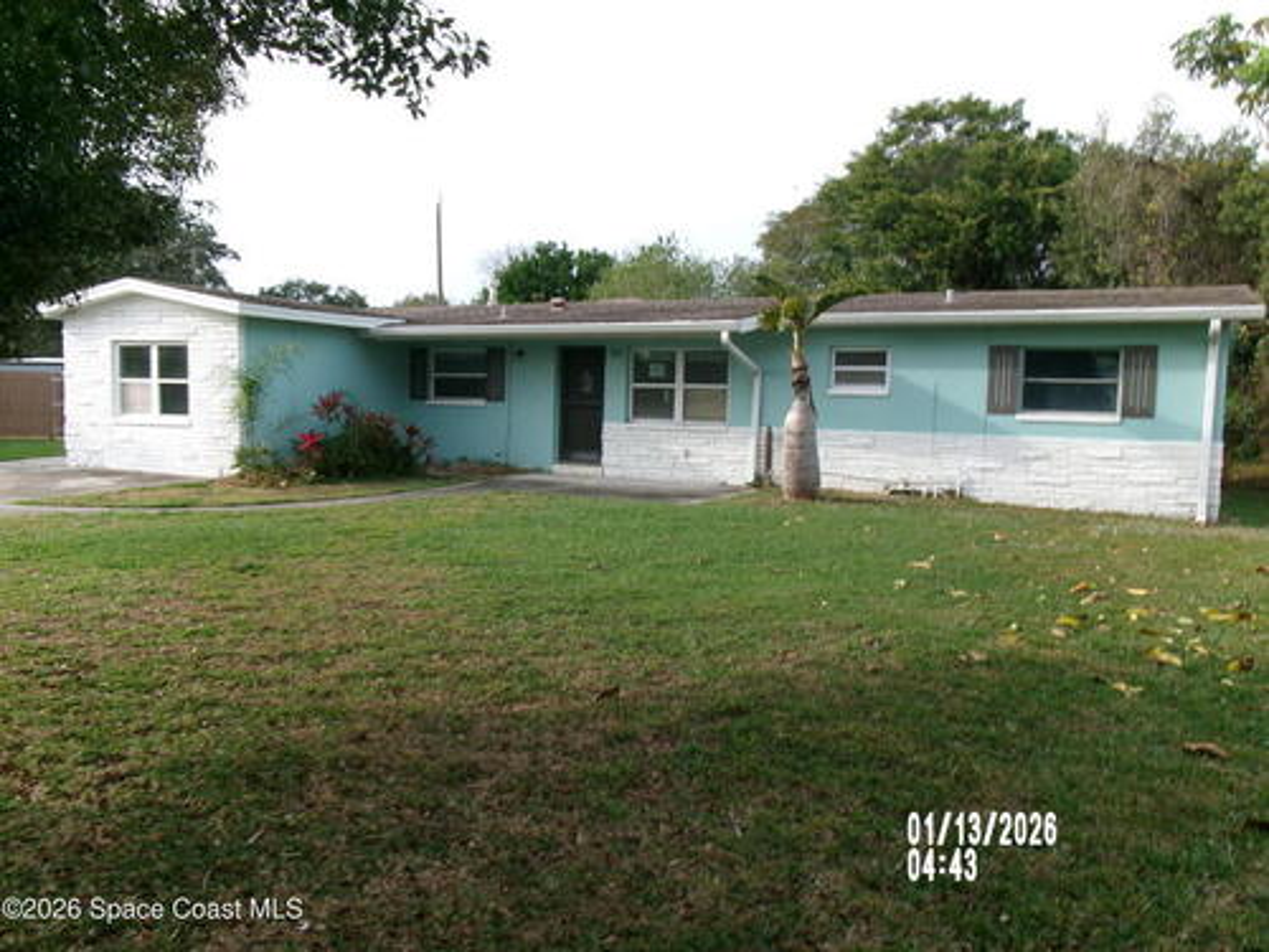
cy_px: 476
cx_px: 634
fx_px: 1026
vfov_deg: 49.7
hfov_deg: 63.4
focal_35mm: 28
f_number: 10.8
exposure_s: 1/38
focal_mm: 5.1
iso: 100
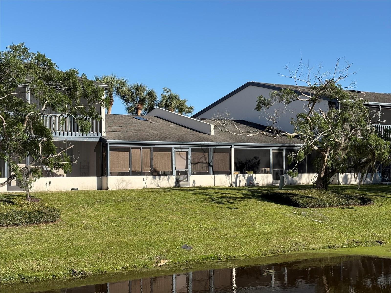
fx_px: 587
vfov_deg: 28.0
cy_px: 146
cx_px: 196
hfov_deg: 36.8
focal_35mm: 52
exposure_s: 1/2451
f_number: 1.6
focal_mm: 5.96
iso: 32
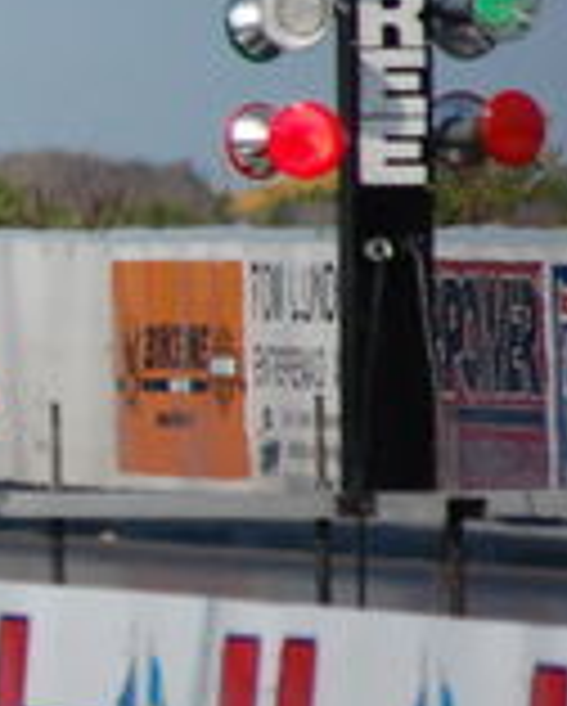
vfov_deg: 1.7
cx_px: -693
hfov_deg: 1.4
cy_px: 355
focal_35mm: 1147
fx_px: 24013
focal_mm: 200
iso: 360
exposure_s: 1/2000
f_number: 5.6
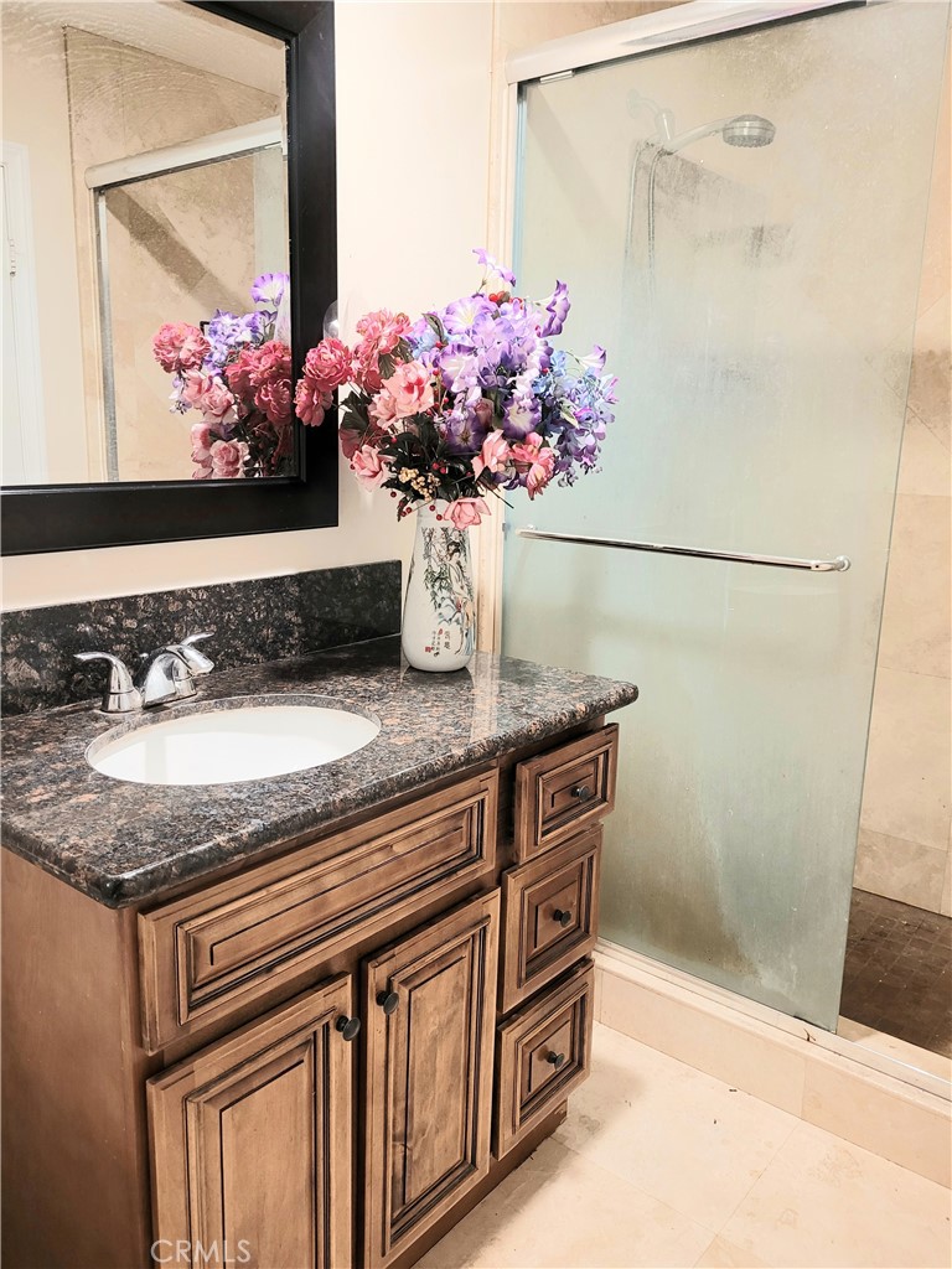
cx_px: 476
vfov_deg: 67.3
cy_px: 634
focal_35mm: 26
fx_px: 953
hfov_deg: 53.1
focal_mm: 5.4
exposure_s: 1/40
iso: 250
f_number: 1.8
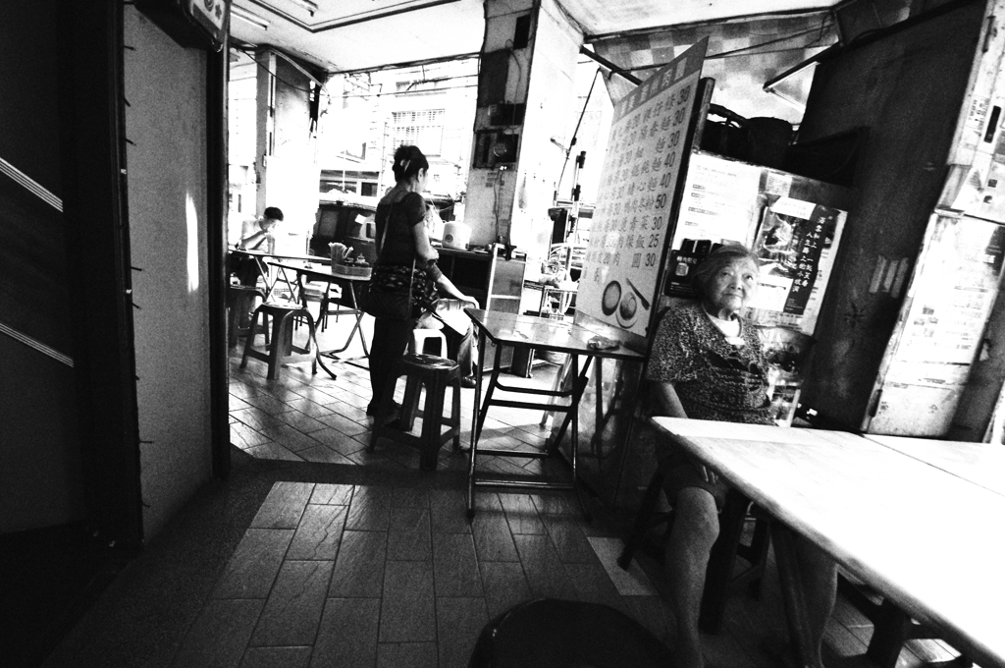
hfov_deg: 100.5
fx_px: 418
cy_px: 334
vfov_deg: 77.2
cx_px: 502
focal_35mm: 15
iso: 3200
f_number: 4
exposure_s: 1/400
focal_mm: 10
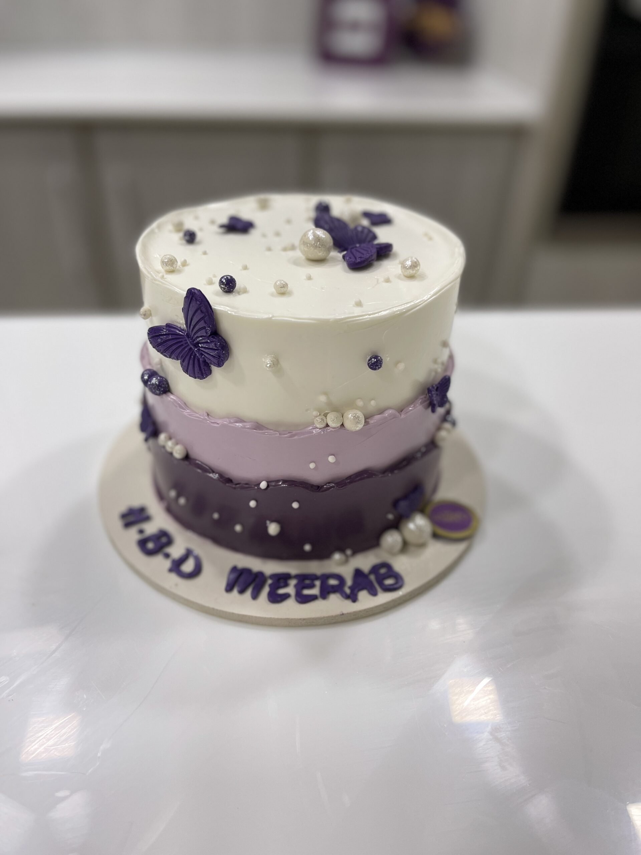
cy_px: 428
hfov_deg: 53.1
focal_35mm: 26
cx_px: 320
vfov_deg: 67.3
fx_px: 642
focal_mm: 5.1
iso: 100
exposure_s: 1/100
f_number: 1.6
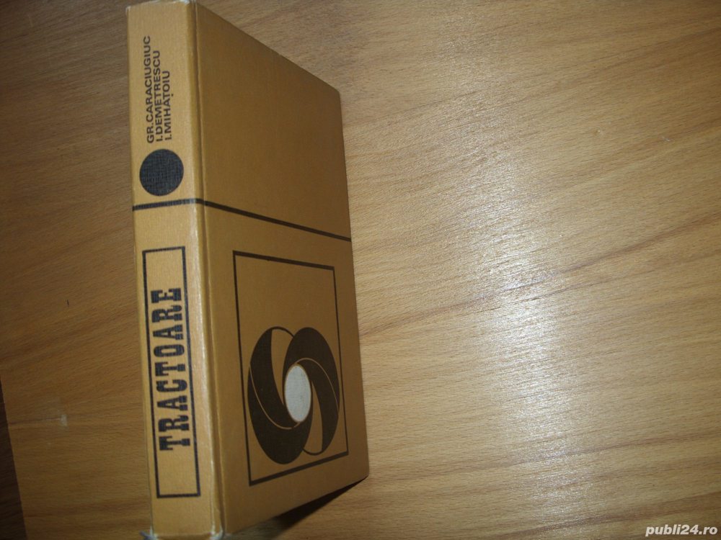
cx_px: 360
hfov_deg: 34.3
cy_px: 270
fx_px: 1166
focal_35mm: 56
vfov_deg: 26.1
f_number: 3.1
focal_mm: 9.3
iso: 50
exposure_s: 1/42
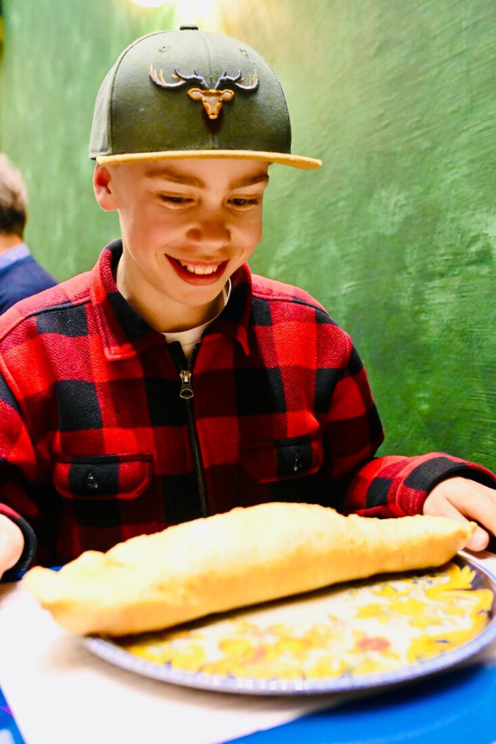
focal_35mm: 36
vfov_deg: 53.1
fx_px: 744
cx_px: 248
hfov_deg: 36.9
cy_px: 372
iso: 10000
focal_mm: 24
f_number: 2.8
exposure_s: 1/60
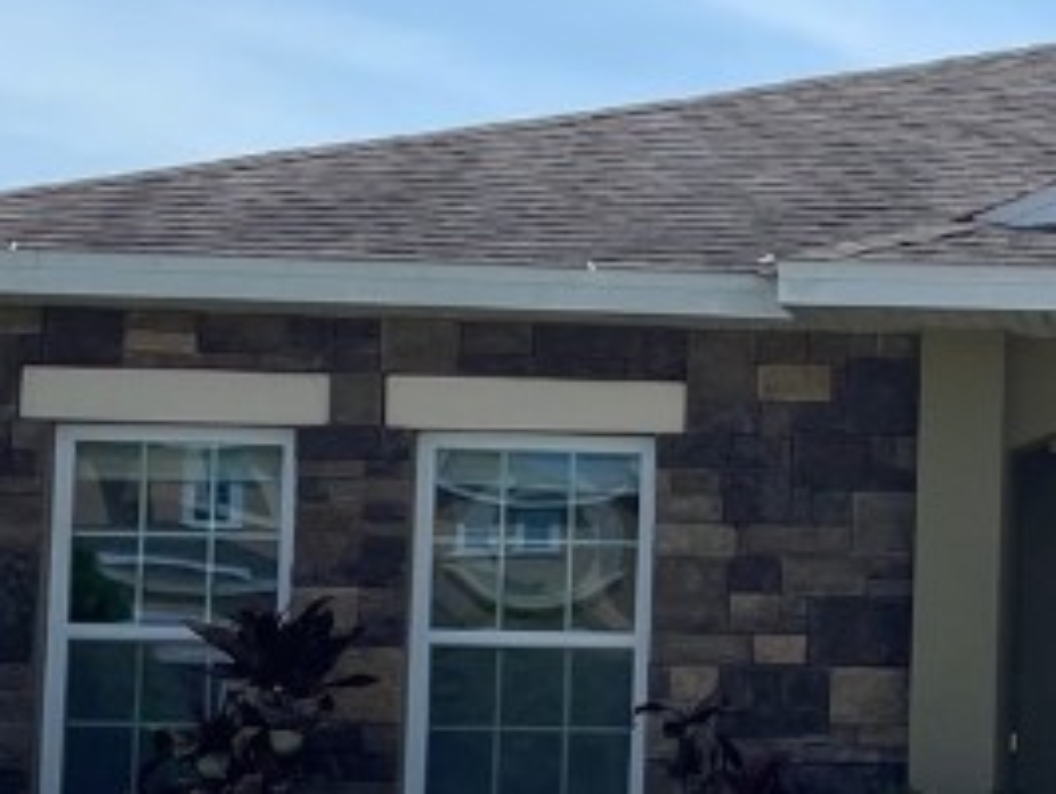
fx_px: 3053
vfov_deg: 14.7
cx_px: 1386
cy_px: 611
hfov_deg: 18.2
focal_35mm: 100
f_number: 1.6
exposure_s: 1/5814
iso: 32
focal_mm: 4.2
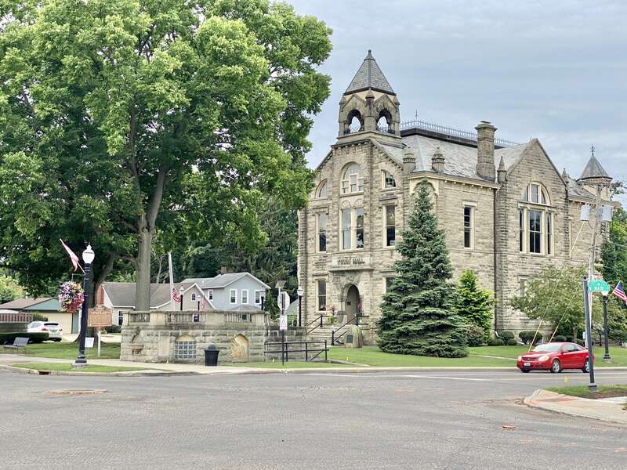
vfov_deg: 28.0
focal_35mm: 52
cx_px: 314
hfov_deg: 36.8
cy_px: 235
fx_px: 942
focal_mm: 6
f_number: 2
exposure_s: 1/841
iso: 20
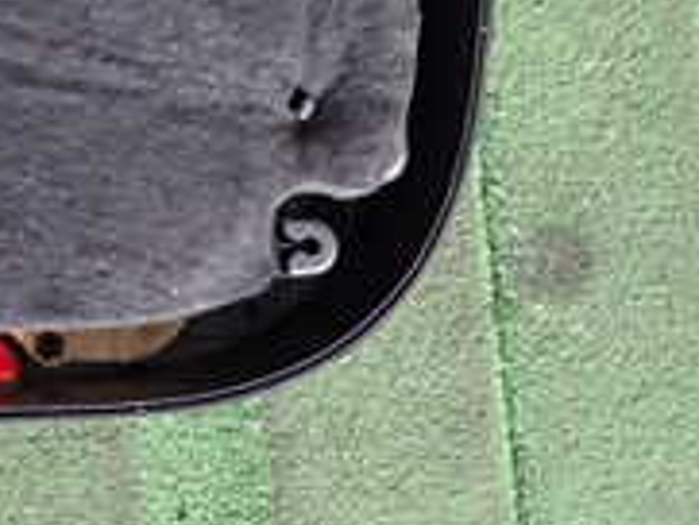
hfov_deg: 20.6
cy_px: -185
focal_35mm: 83
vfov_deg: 16.7
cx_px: -301
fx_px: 1677
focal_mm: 4.5
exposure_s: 1/30
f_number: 2
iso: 800
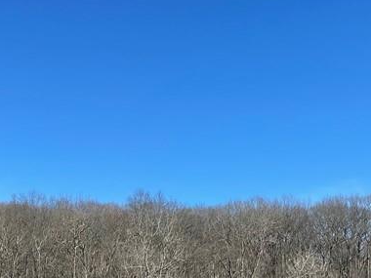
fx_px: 750
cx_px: -50
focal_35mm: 70
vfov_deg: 20.7
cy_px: 240
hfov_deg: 25.5
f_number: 1.6
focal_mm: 4.2
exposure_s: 1/2681
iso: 32
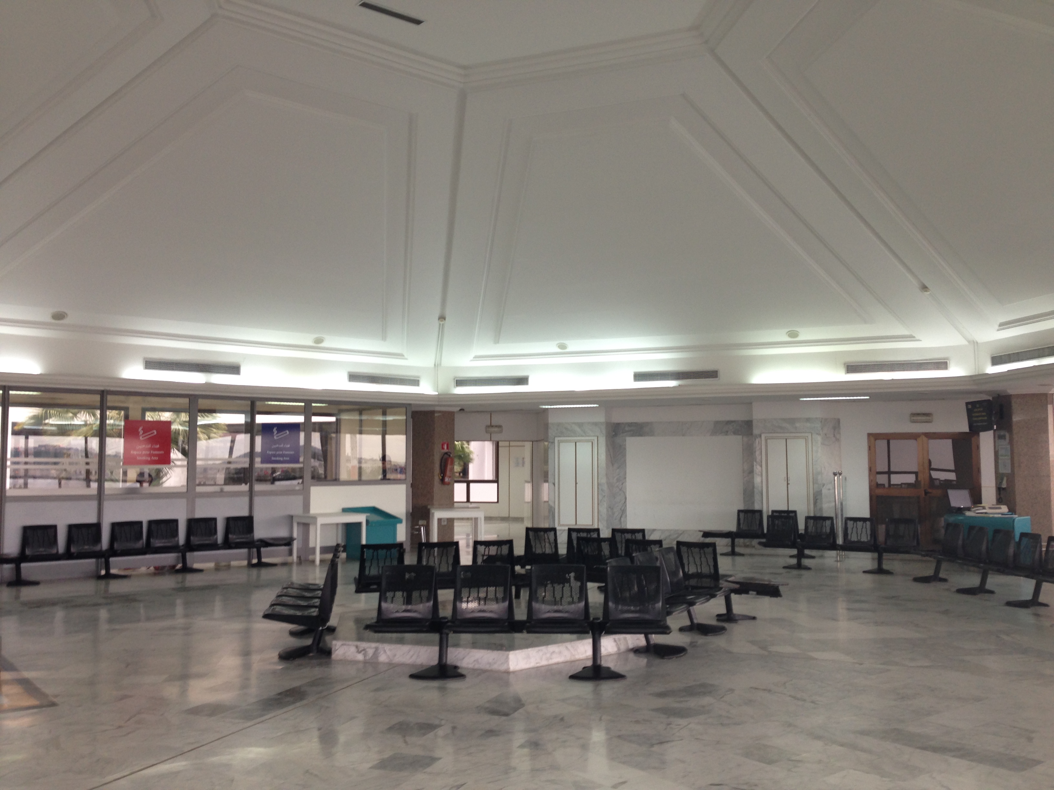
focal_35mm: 33
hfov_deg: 55.4
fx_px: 1005
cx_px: 527
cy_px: 395
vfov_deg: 42.9
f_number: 2.4
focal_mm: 4.12
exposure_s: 1/20
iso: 50
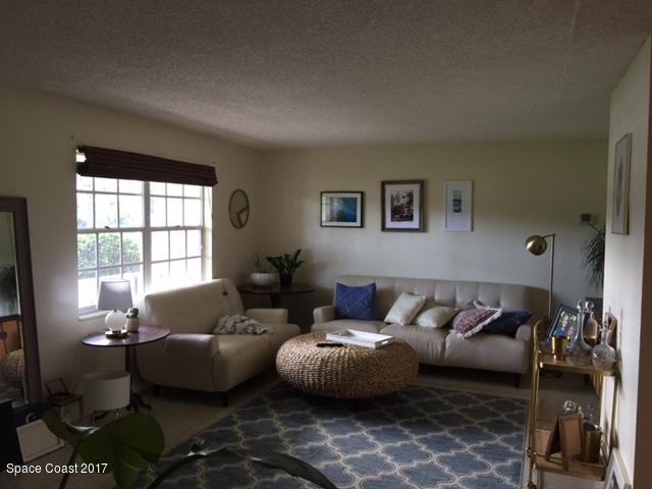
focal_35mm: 29
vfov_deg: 48.2
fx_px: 546
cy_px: 244
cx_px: 326
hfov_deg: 61.7
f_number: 2.2
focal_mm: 4.15
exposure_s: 1/15
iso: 80
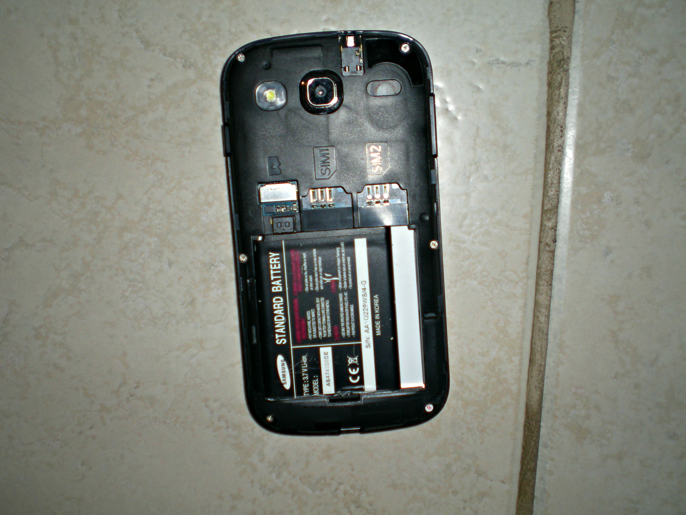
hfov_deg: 45.8
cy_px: 276
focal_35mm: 41
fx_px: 812
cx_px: 324
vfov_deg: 35.1
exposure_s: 1/60
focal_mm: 6.3
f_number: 3.1
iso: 50
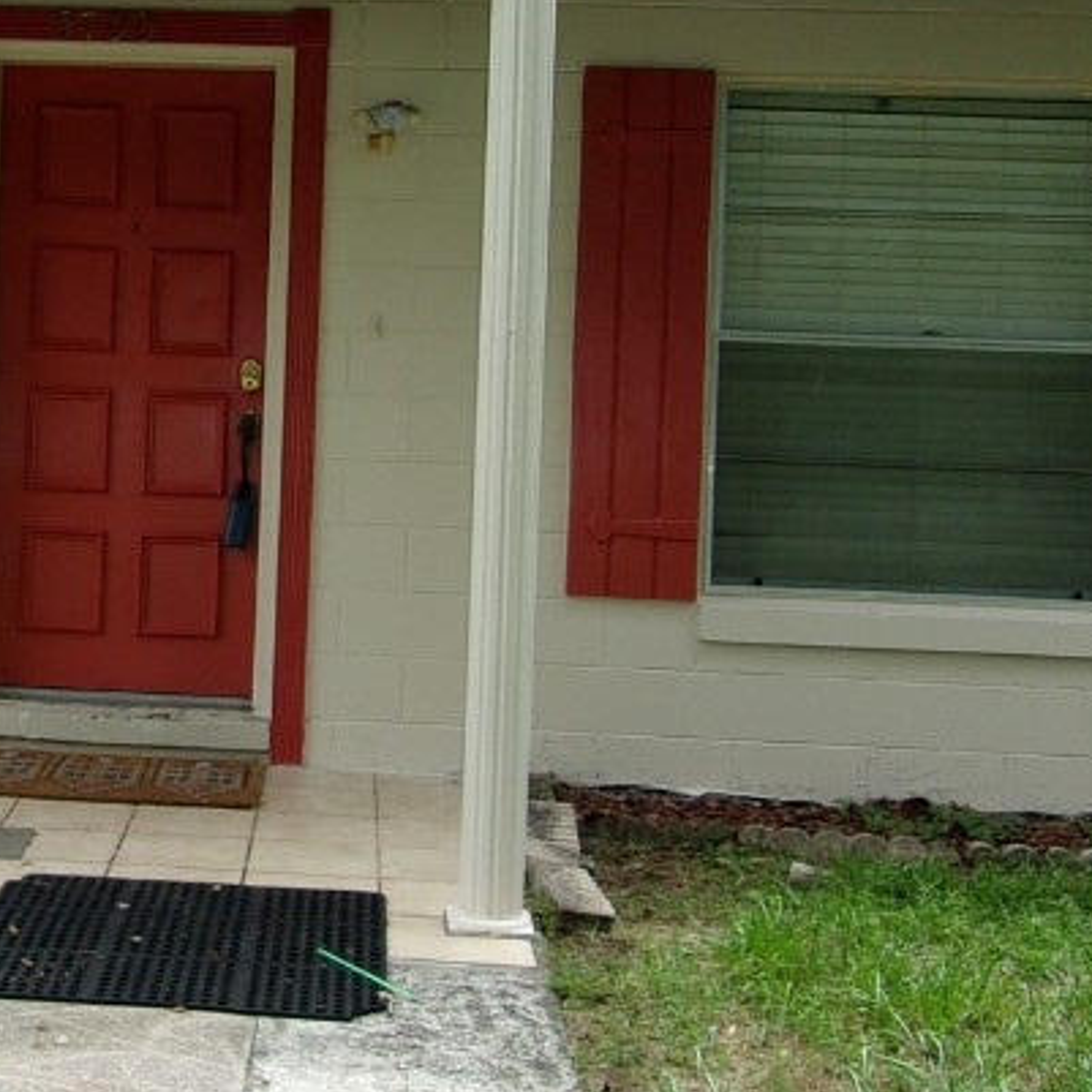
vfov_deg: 28.1
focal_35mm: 61
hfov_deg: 27.7
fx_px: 2177
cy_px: 447
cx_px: 240
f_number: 3
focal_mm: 4.9
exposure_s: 1/350
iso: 80
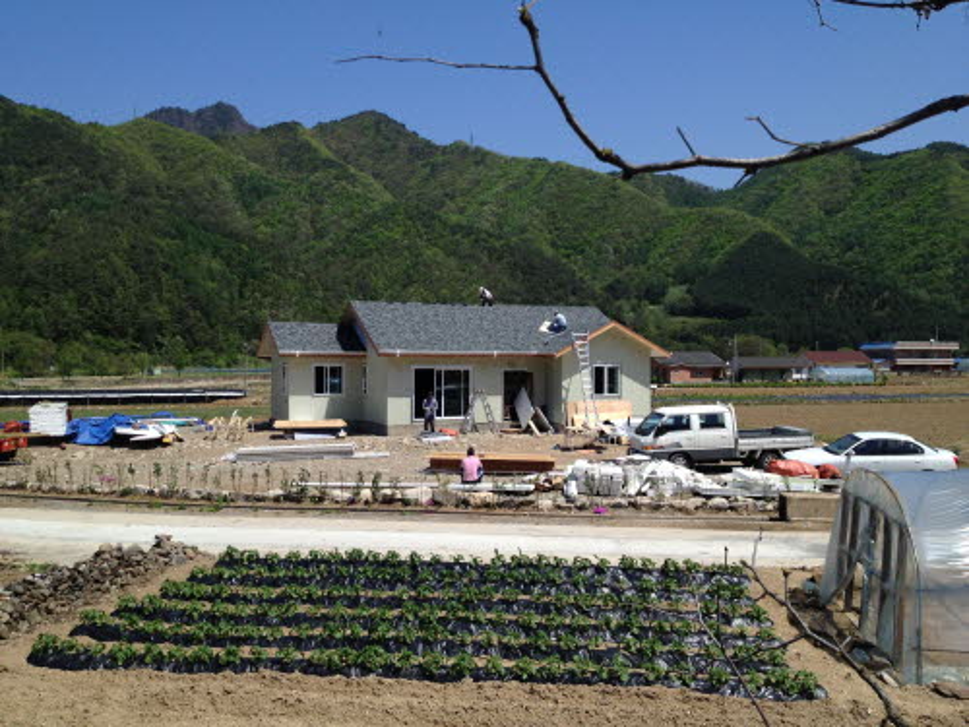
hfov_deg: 52.6
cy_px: 364
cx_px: 484
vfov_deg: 40.7
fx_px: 980
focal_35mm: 35
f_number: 2.4
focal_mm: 4.28
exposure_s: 1/2762
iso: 64
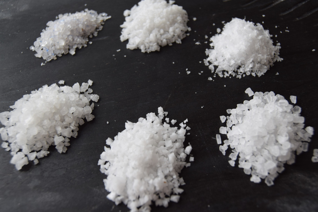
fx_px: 345
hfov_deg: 49.5
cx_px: 159
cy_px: 106
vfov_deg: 34.2
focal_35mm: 39
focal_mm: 26
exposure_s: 1/160
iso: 400
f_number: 6.3
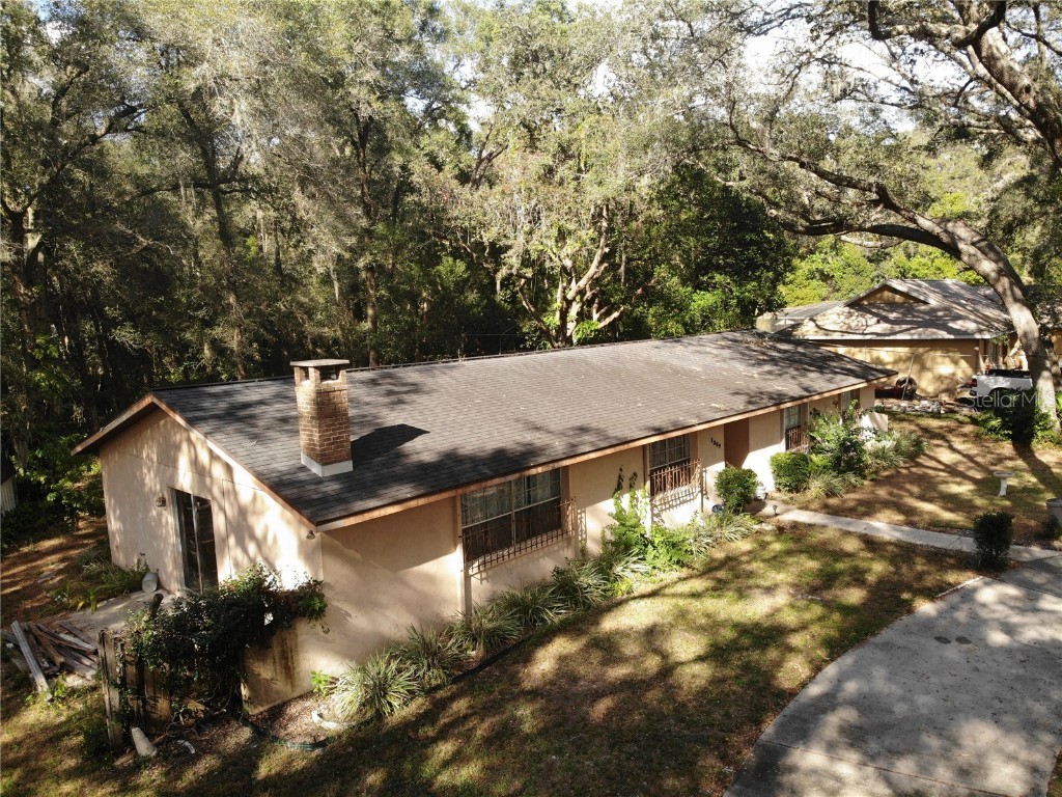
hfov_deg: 71.6
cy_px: 398
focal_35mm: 24
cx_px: 531
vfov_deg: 56.8
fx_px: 736
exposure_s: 1/232
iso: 105
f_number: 2.8
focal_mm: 4.5
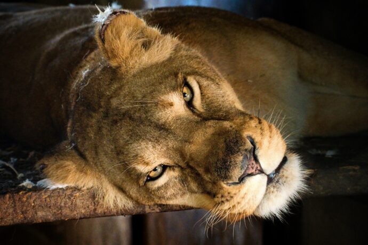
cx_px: 184
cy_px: 122
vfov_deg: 11.1
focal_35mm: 123
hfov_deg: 16.7
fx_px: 1257
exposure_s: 1/125
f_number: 5.6
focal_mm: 82
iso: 12800
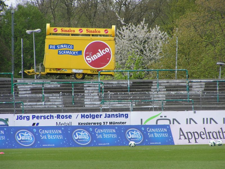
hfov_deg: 6.7
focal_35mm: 297
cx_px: 112
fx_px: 1930
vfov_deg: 5.0
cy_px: 84
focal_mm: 45.4
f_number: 4.5
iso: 50
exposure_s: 1/400
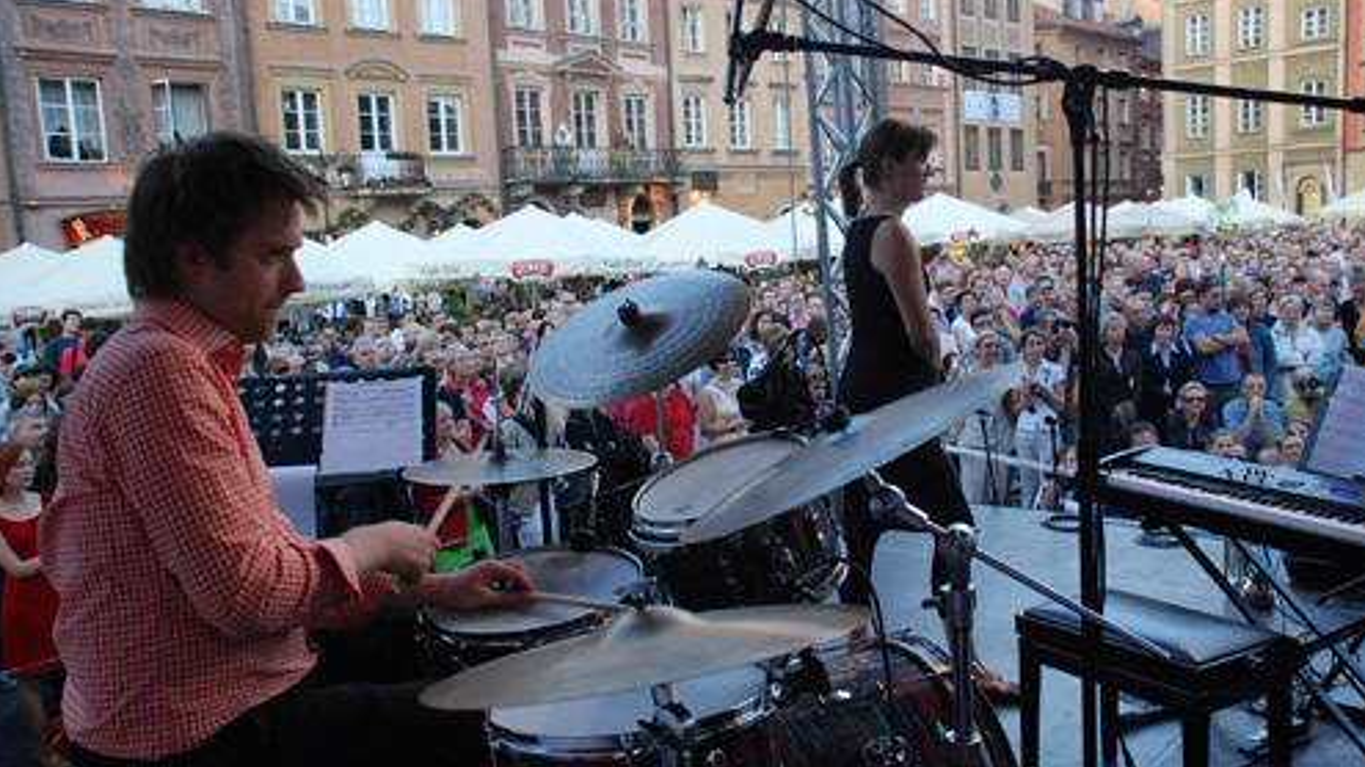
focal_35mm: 35
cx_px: 684
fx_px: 1266
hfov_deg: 56.6
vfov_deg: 33.7
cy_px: 393
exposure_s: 1/100
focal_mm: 22
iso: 1000
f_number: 5
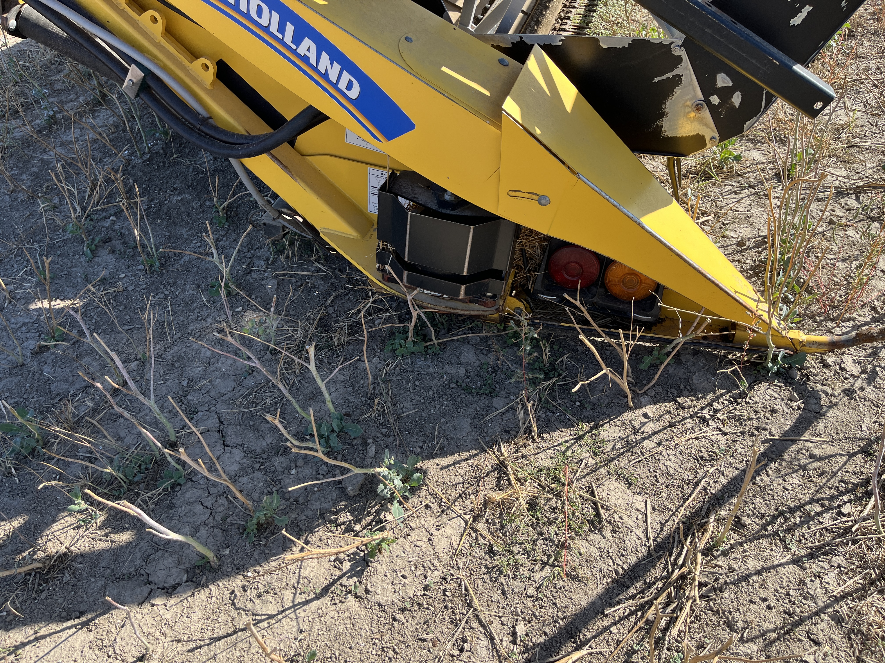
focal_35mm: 26
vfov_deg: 53.1
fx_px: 665
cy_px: 332
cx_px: 442
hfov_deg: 67.3
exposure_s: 1/967
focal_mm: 5.1
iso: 50
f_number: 1.6
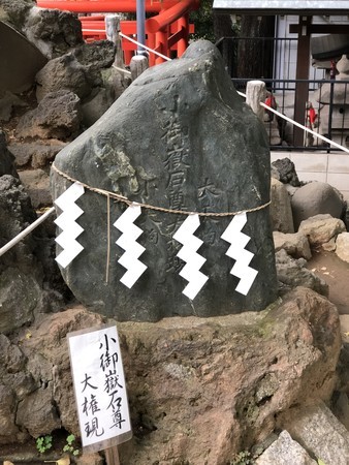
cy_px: 232
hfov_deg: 25.7
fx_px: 766
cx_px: 174
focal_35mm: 57
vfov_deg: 33.8
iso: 100
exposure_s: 1/30
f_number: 2.8
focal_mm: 6.6
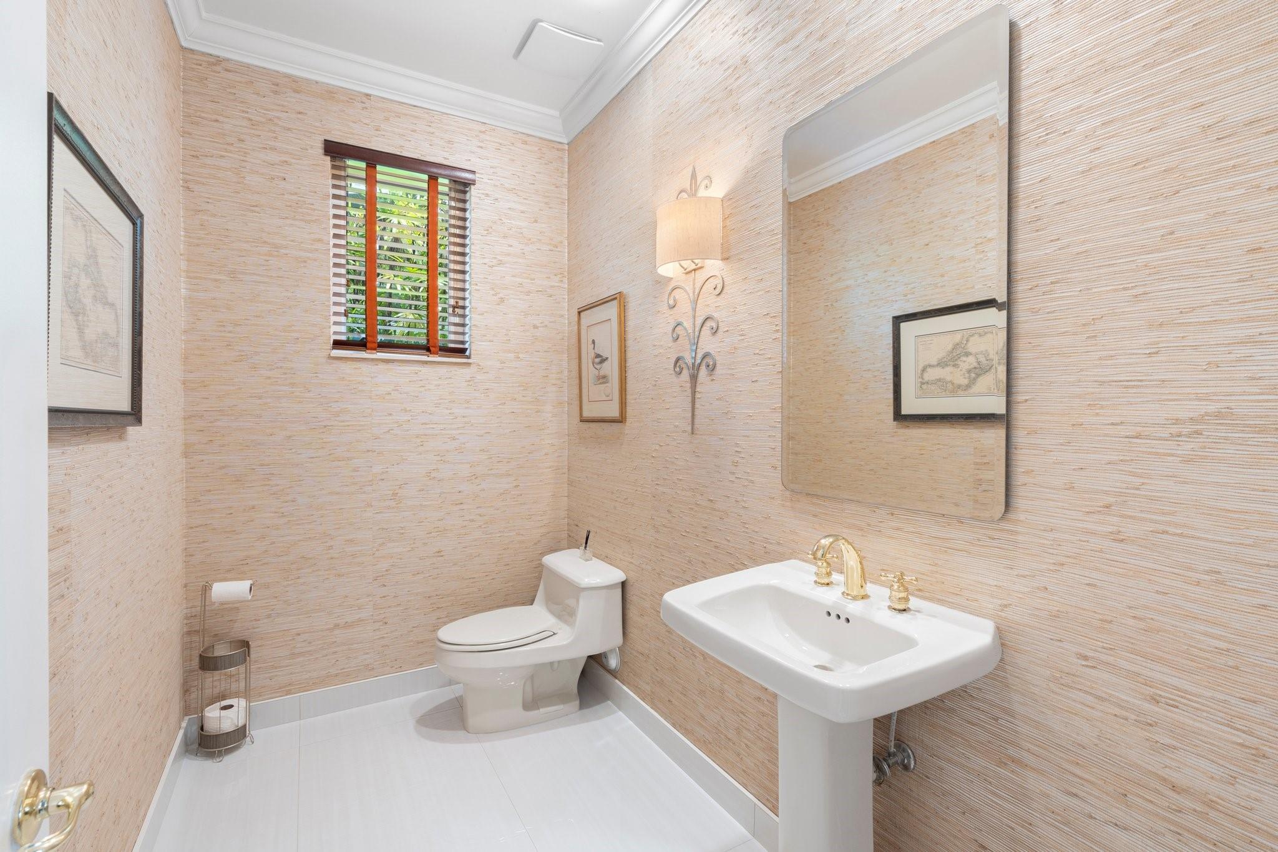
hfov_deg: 96.7
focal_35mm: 16
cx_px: 639
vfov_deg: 73.7
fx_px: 568
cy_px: 426
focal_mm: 16
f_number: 11
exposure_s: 1/6
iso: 320
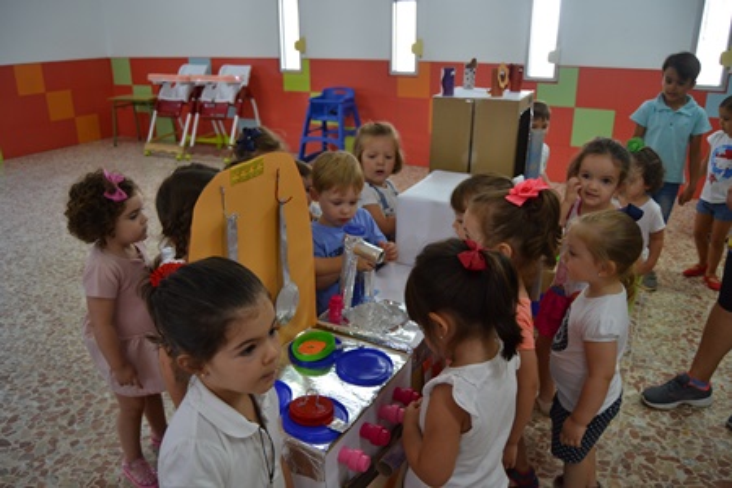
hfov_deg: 67.4
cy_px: 244
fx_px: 549
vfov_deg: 47.9
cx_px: 366
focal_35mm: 27
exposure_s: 1/60
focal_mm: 18
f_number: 3.5
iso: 400
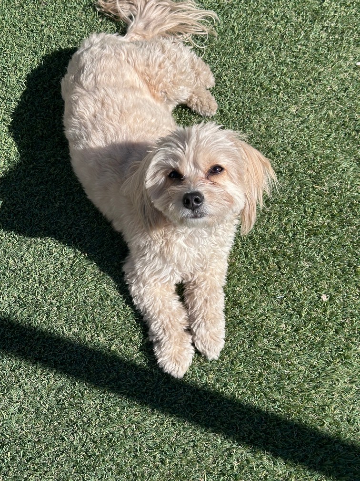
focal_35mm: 48
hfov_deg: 30.3
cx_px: 180
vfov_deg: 39.7
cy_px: 240
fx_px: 666
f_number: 1.78
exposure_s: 1/5000
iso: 64
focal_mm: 6.86
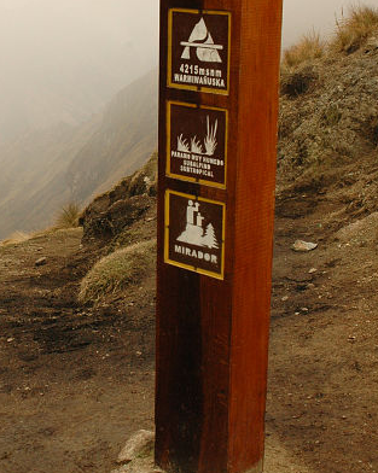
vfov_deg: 27.8
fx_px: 950
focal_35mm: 68
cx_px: 102
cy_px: 150
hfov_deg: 22.3
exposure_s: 1/400
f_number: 10
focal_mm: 27
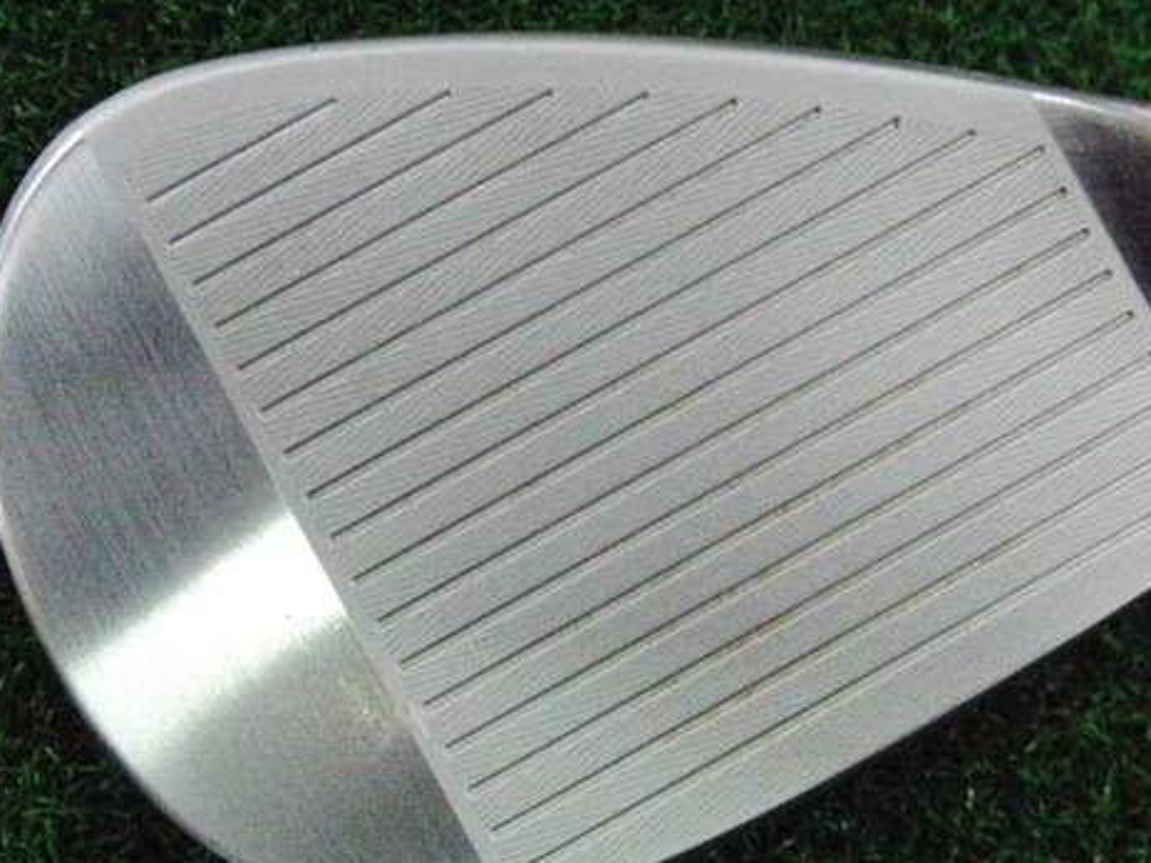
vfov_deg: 28.5
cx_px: 640
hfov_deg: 37.4
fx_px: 1696
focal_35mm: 51
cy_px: 377
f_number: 3.6
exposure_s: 1/500
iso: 3200
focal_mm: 6.42
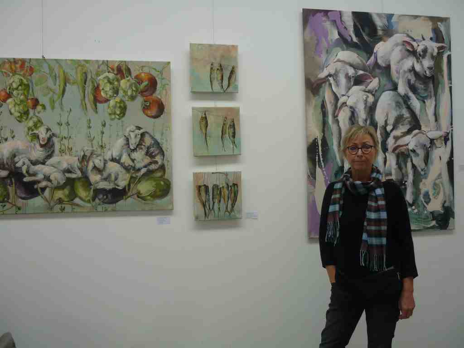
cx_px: 232
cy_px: 174
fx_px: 442
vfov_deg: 42.9
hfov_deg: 55.4
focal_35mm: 33
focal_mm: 5.5
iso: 80
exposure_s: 1/50
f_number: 2.8
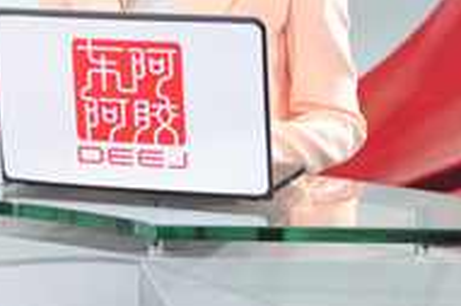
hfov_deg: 12.0
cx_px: -307
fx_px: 2060
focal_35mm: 161
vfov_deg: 8.4
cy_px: -31
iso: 500
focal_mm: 48
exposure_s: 1/320
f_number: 2.8
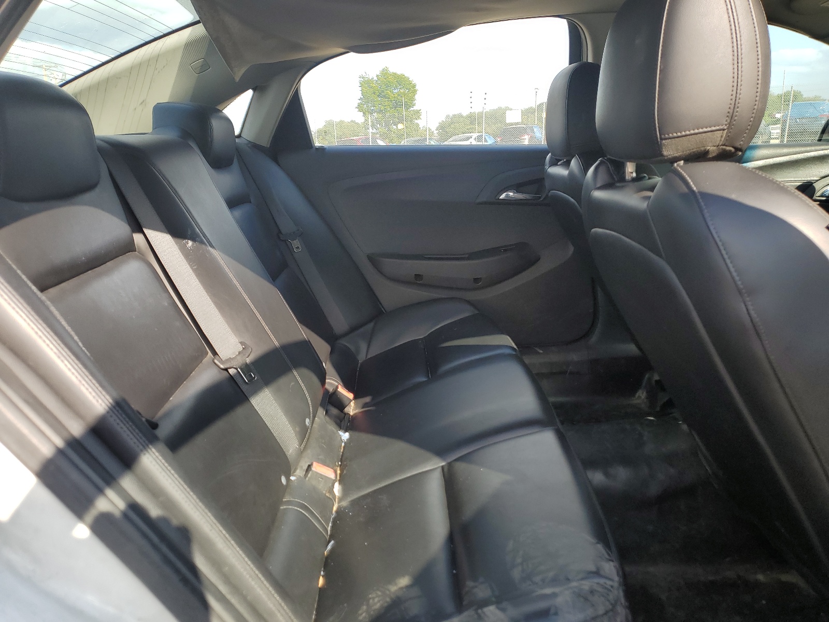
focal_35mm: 26
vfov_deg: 53.1
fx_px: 623
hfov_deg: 67.3
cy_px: 311
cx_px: 414
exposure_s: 1/714
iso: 50
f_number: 1.5
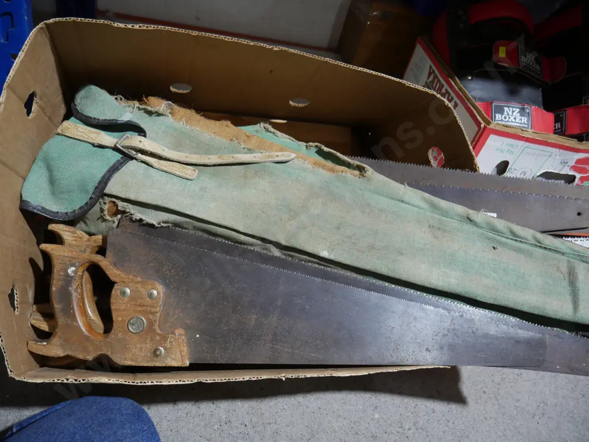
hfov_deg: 63.4
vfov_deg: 49.8
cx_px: 294
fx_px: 477
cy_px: 221
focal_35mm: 28
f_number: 3.5
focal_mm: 14
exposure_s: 1/60
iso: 500
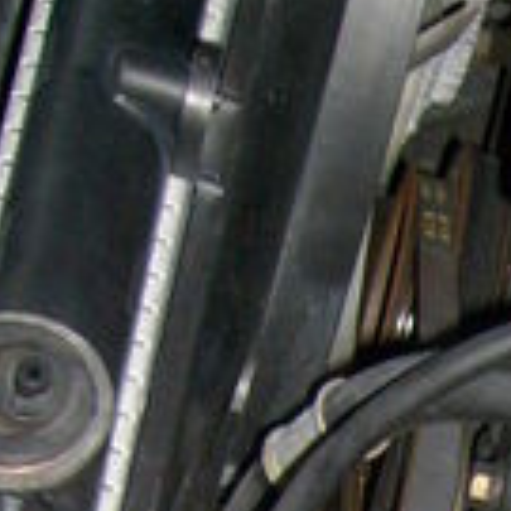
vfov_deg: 10.4
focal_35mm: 147
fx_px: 2455
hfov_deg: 11.5
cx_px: 719
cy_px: 1173
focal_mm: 5.8
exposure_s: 1/45
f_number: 2.8
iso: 100
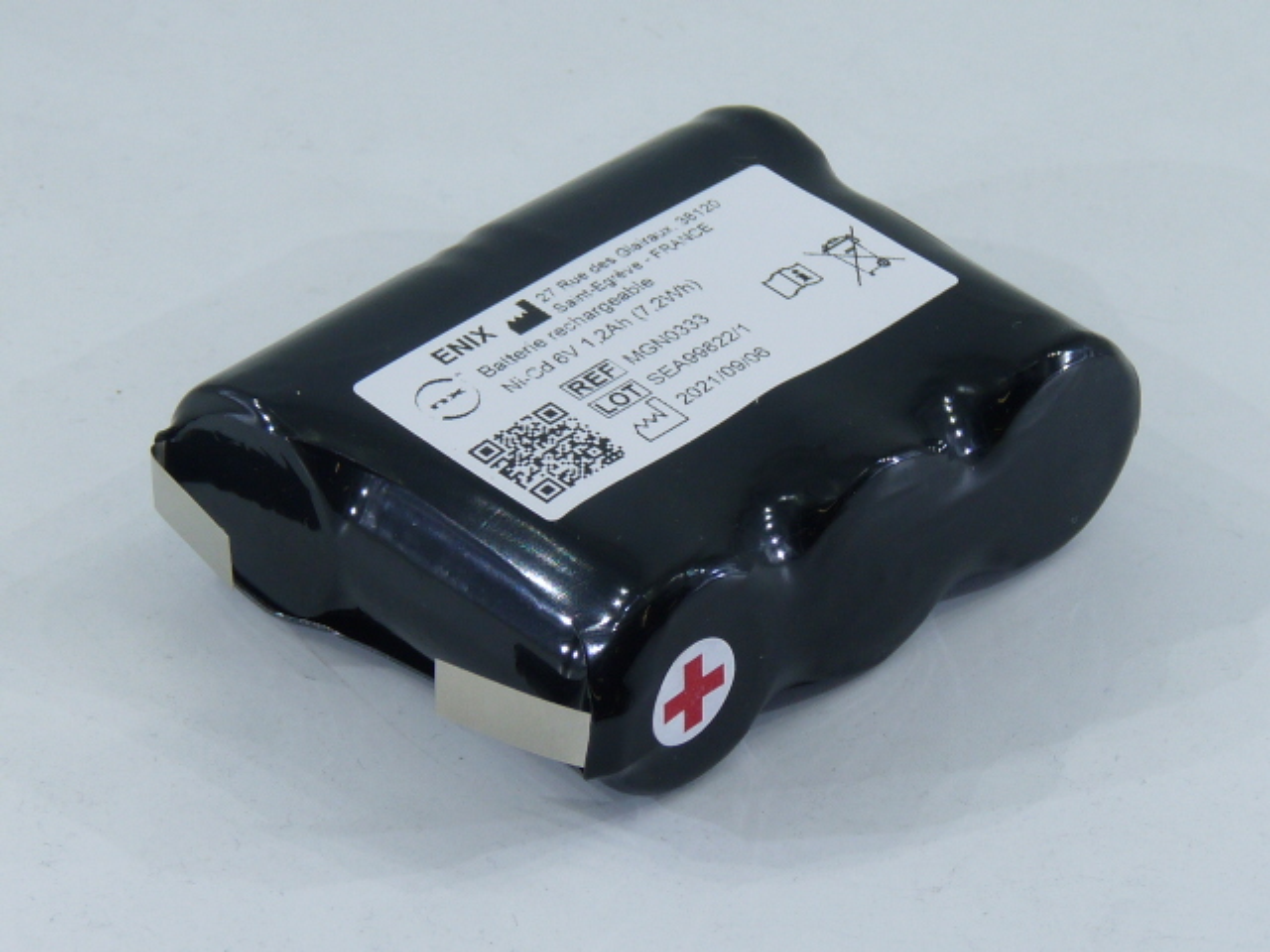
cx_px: 635
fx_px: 5650
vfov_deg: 9.6
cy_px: 476
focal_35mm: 154
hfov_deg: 12.8
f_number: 4
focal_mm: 15.5
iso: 100
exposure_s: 1/200
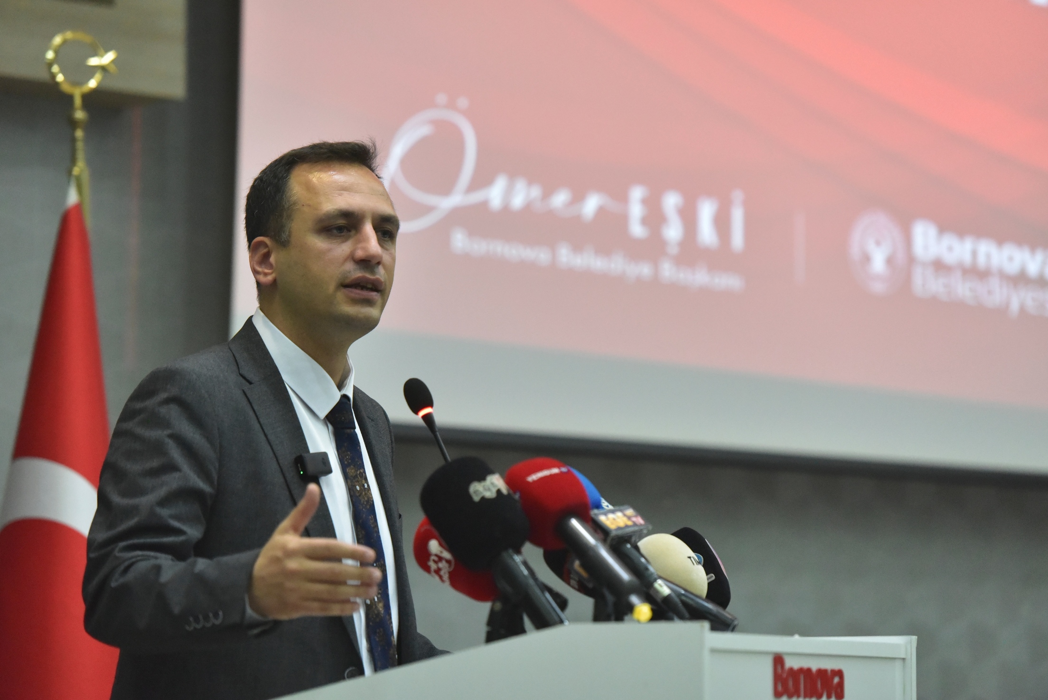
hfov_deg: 13.7
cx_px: 524
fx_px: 4368
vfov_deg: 9.2
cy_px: 350
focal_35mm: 150
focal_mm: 150
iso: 3200
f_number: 3.2
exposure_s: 1/200
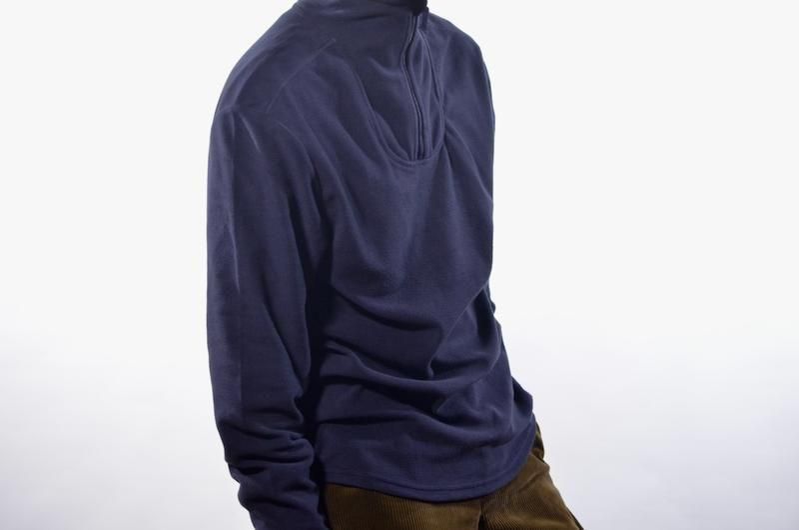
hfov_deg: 33.5
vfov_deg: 22.5
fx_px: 1329
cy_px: 265
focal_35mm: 60
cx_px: 400
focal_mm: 40
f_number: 3.5
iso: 800
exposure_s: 1/50
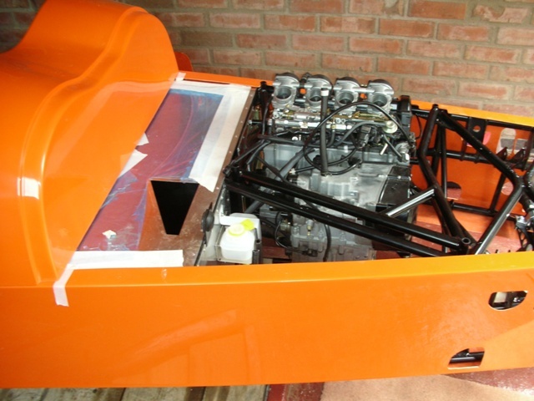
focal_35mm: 35
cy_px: 200
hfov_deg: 52.6
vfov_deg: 40.7
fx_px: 540
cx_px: 267
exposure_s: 1/29.8
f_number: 3
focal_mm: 5.8
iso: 76
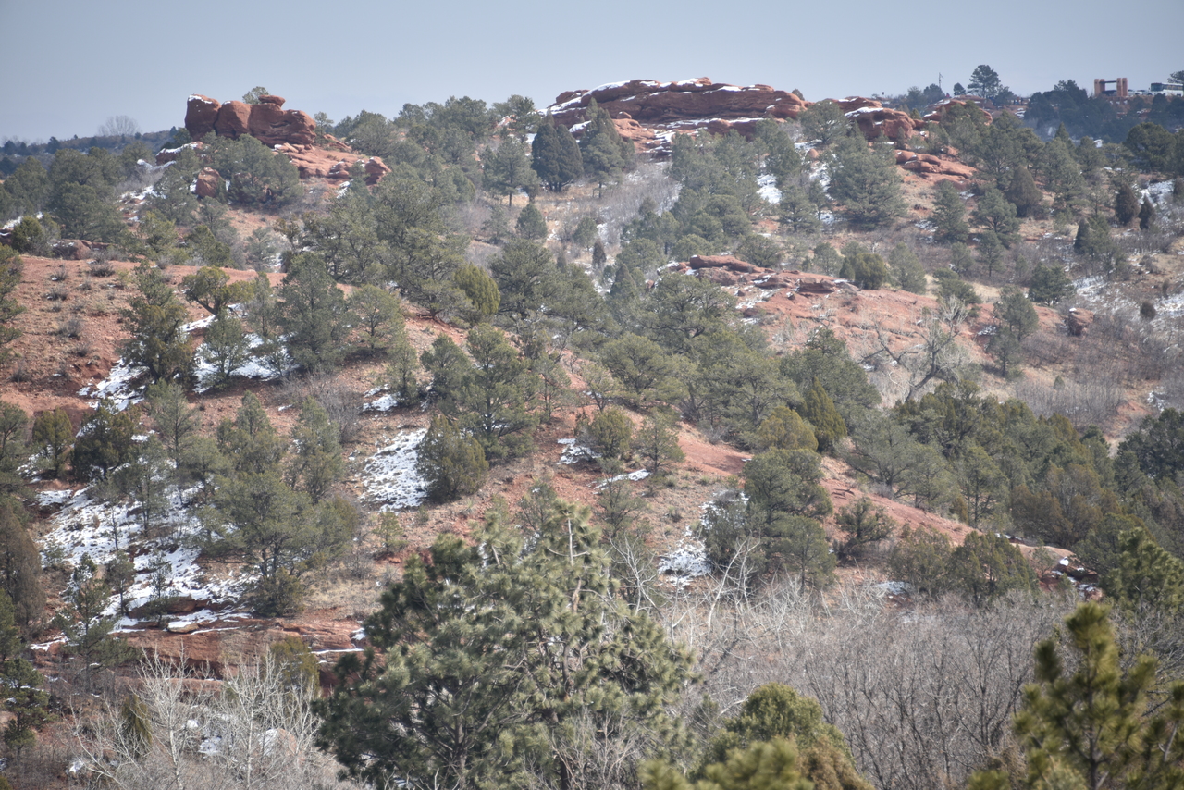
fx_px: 7566
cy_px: 395
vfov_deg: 6.0
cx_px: 592
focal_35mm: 230
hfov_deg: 8.9
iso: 125
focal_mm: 230
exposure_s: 1/500
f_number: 5.6
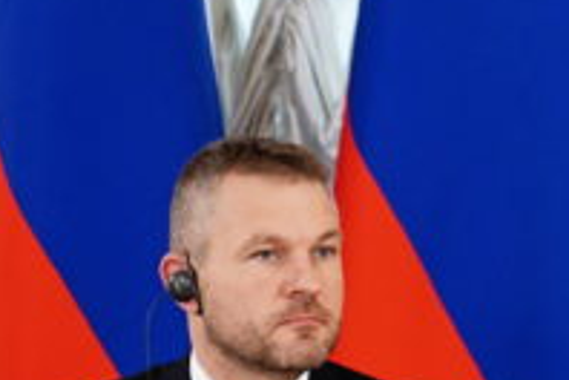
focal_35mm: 272
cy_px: 302
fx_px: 4299
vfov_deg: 5.0
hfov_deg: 7.5
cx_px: 721
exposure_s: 1/160
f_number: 2.8
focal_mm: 70
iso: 1600
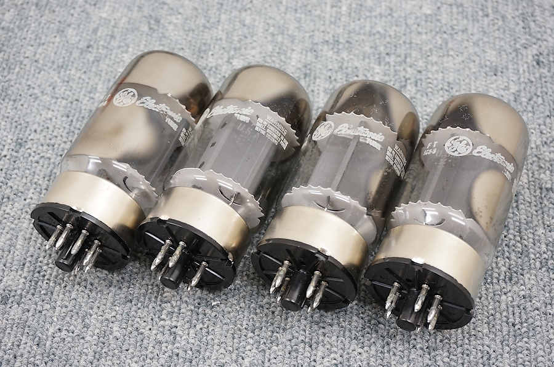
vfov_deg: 23.7
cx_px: 277
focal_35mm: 57
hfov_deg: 35.1
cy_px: 184
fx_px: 876
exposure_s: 1/20
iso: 400
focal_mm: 38
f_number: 6.3
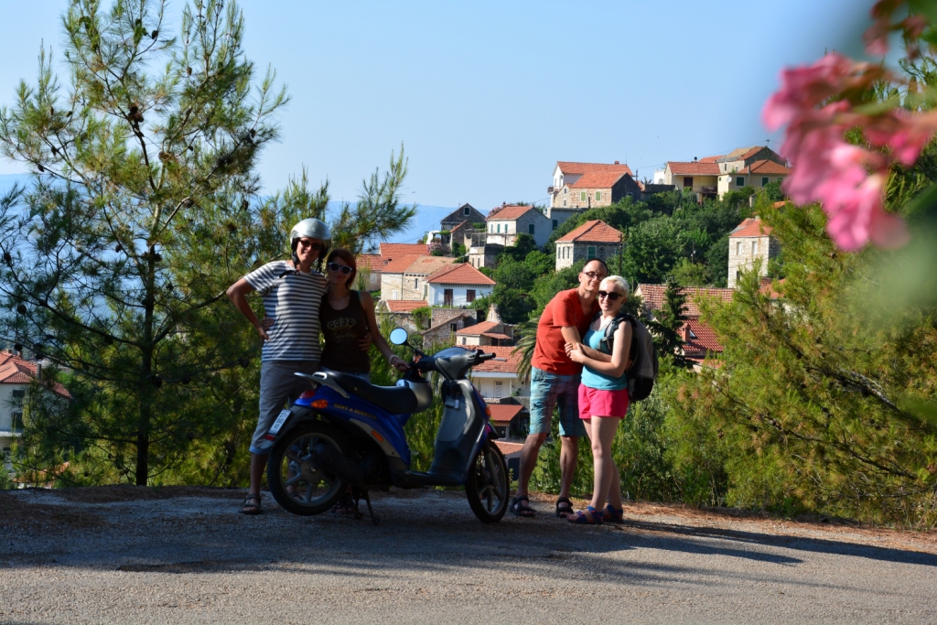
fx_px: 2030
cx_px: 468
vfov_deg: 17.5
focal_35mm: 78
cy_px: 312
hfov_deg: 26.0
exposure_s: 1/320
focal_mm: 52
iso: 250
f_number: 8
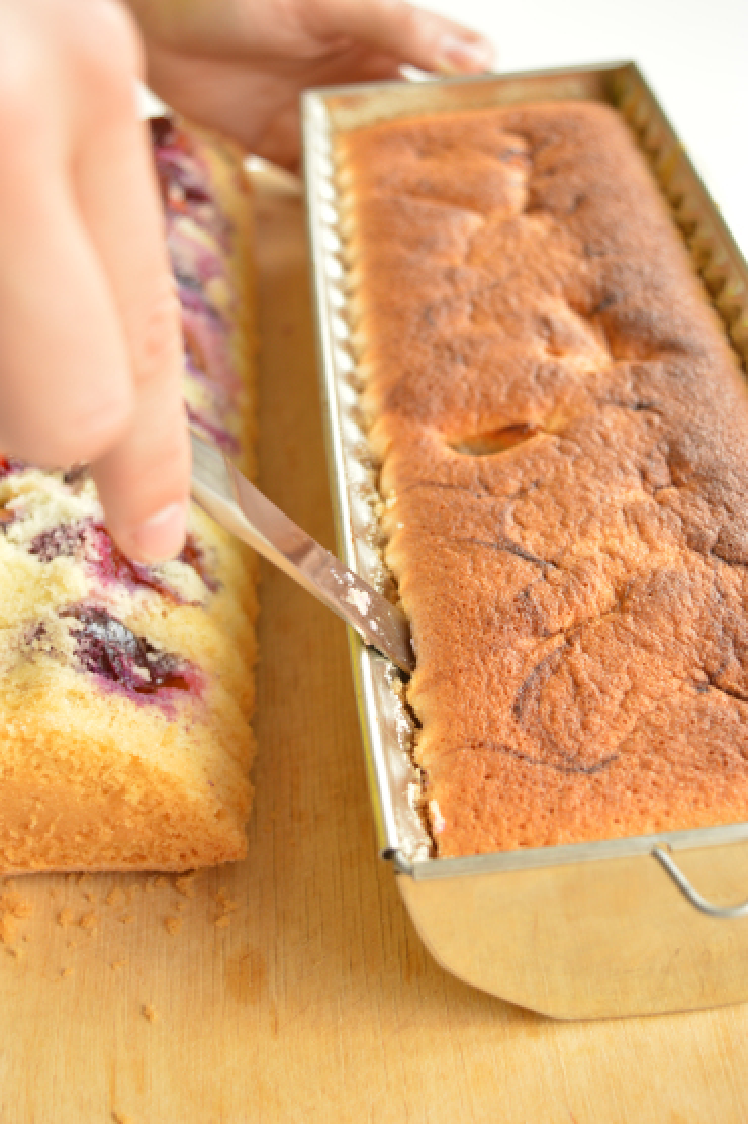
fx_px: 1591
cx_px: 374
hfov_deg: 26.5
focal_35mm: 51
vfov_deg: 38.9
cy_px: 562
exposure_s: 1/40
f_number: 4.5
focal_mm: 34
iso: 200
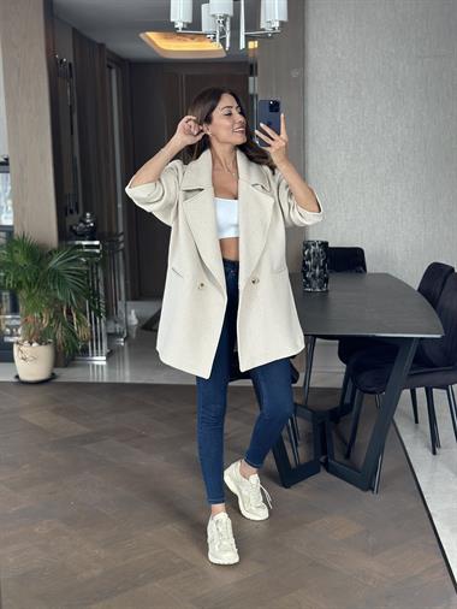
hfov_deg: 30.3
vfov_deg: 39.6
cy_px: 304
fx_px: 844
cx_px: 228
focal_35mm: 48
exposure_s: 1/60
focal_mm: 6.86
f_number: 1.78
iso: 125
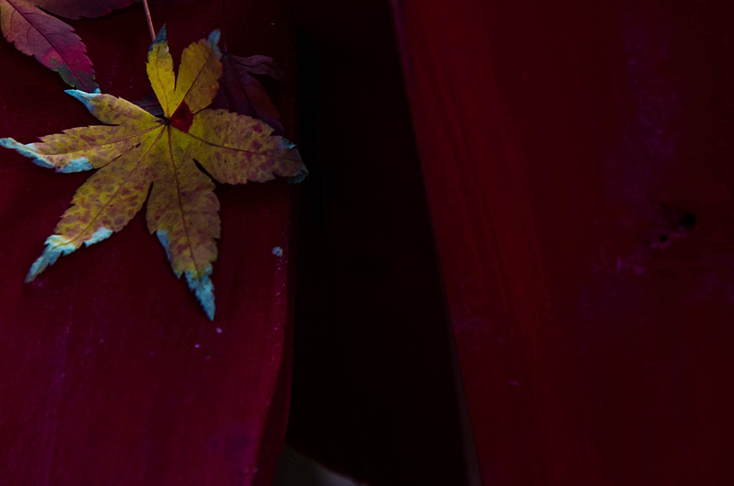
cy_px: 162
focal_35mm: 281
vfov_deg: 4.9
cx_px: 398
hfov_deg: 7.3
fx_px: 5715
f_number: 5.6
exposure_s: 1/100
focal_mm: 105
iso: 200
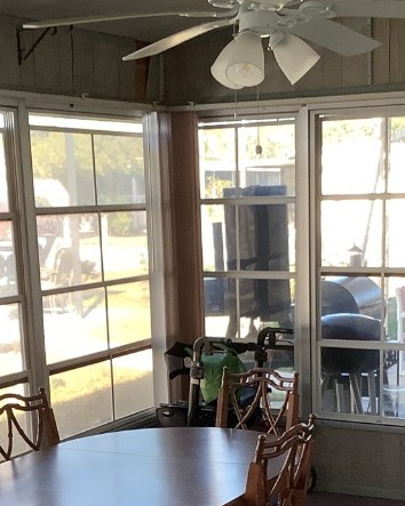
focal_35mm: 70
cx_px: 219
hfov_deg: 21.8
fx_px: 1050
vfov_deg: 26.5
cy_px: 419
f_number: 2.4
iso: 80
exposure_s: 1/60
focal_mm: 3.3
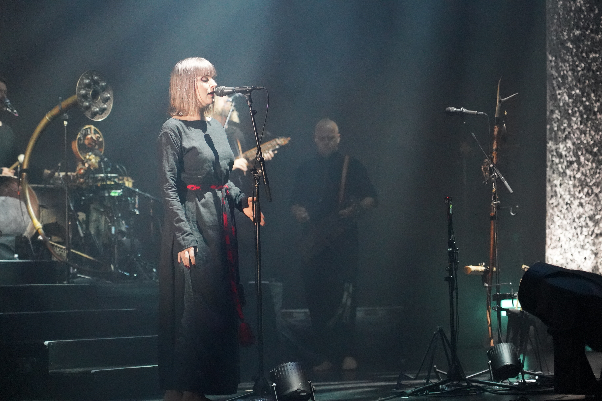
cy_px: 200
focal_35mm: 105
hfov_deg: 19.5
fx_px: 1756
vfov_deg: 13.0
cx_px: 301
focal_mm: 105
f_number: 4
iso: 12800
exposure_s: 1/100
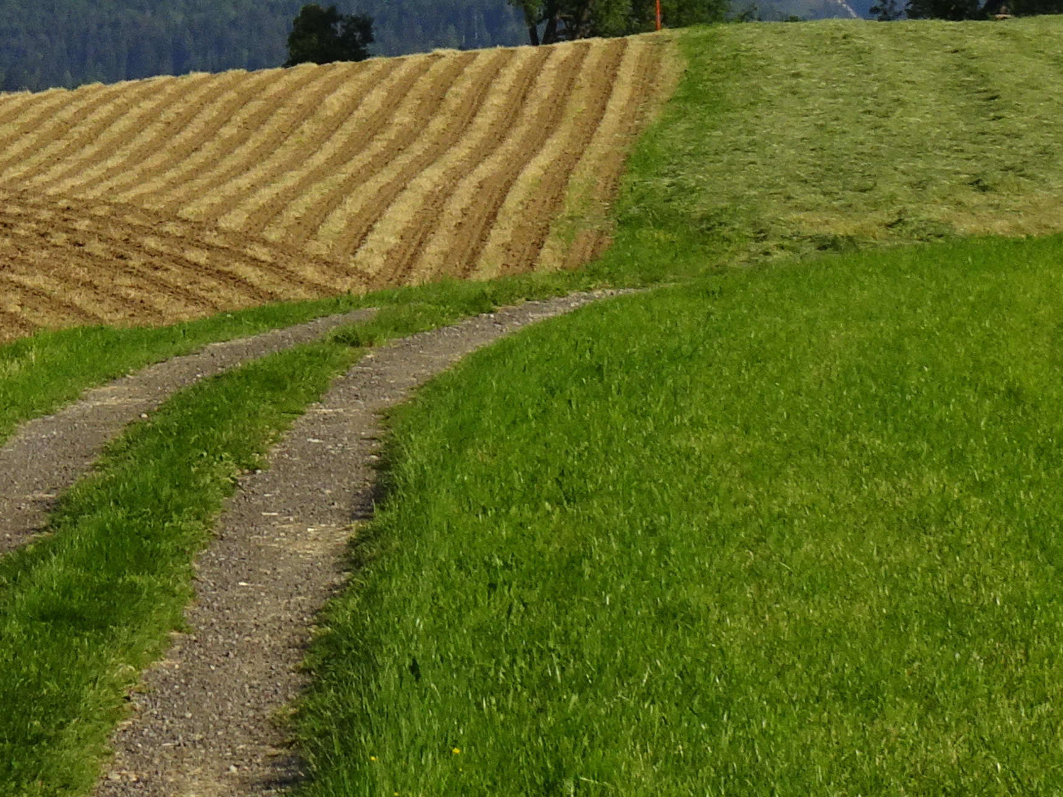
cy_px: 61
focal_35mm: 239
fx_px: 7340
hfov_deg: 8.3
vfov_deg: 6.2
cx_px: 194
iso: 80
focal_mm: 14.54
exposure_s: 1/640
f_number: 5
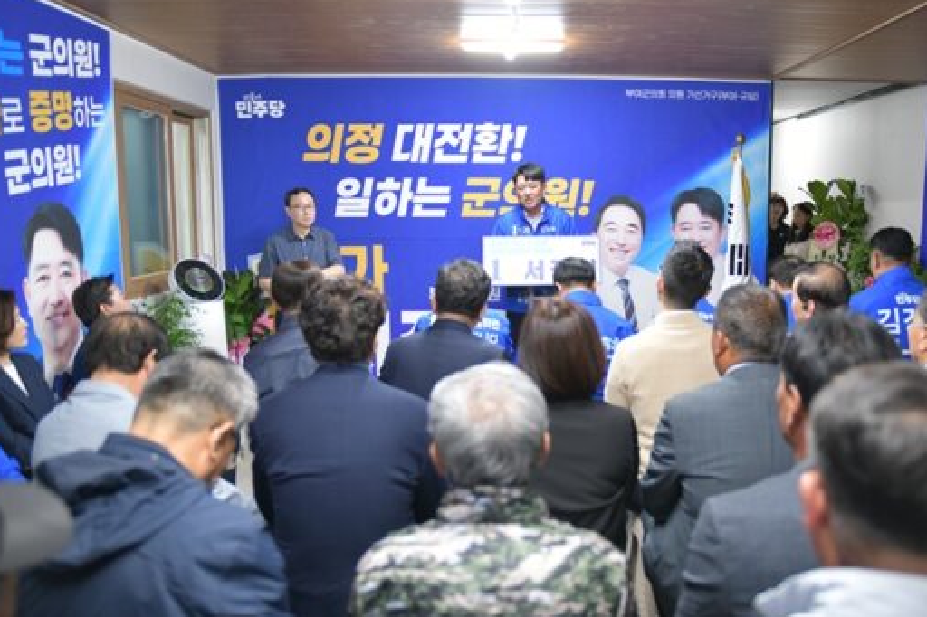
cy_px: 315
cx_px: 525
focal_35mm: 30
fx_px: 772
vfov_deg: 43.6
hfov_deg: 61.7
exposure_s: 1/250
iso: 1600
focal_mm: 24
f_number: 2.8
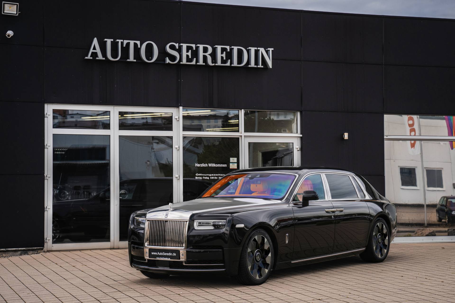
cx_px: 228
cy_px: 152
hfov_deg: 31.4
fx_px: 809
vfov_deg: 21.2
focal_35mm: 64
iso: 400
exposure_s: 1/250
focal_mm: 64
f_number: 6.3
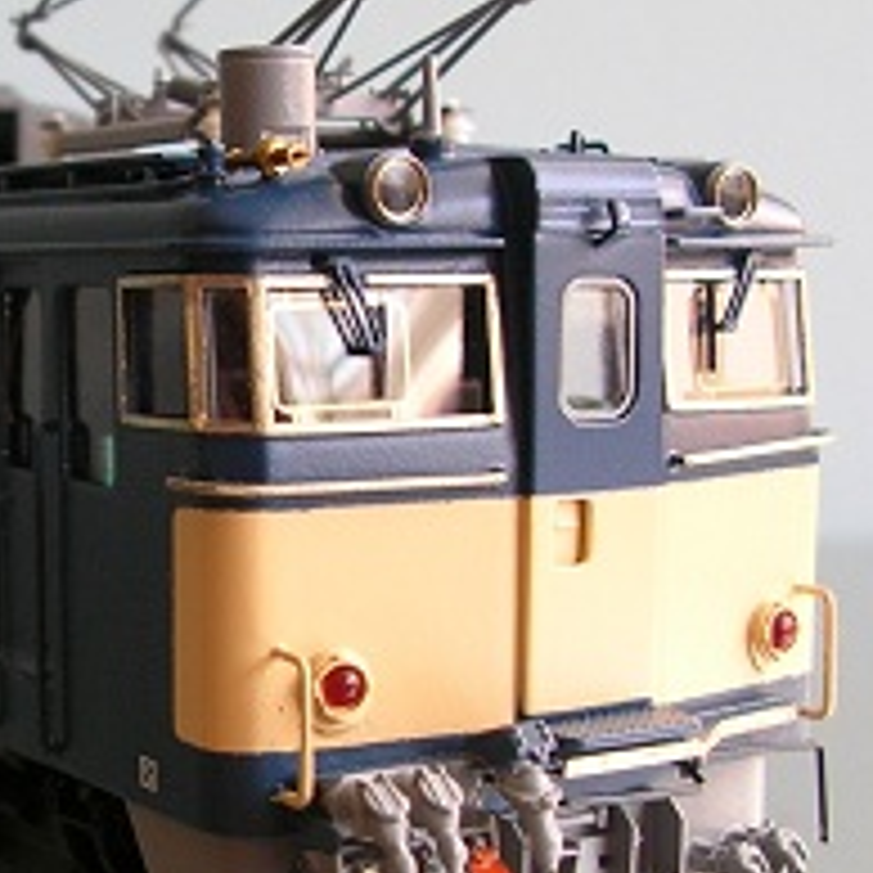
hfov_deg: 21.4
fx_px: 2254
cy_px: 542
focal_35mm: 79
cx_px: 65
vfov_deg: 21.9
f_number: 2.8
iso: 50
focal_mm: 5.8
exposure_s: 1/25.4
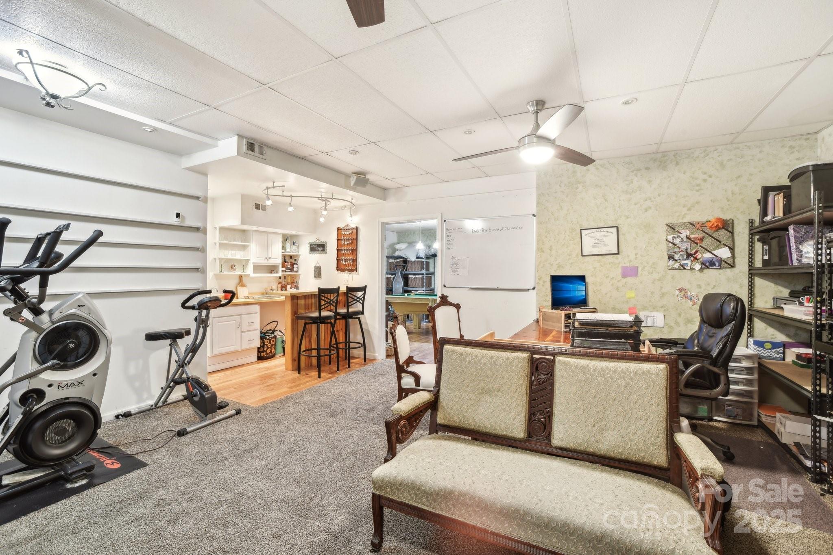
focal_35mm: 15
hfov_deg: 100.4
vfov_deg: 77.3
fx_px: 347
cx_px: 416
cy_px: 278
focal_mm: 15
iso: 100
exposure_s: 1.3
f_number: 11
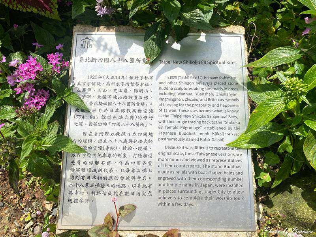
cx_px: 158
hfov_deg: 67.3
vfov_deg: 53.1
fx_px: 237
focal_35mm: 26
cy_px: 118
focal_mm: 4.25
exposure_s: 1/4608
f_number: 1.8
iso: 32
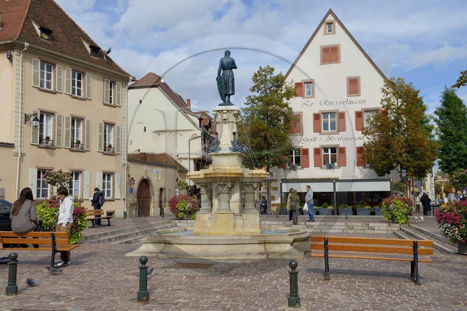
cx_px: 234
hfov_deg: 54.4
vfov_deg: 37.8
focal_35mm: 35
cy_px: 156
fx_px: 454
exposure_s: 1/160
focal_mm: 35
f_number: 16
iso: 200
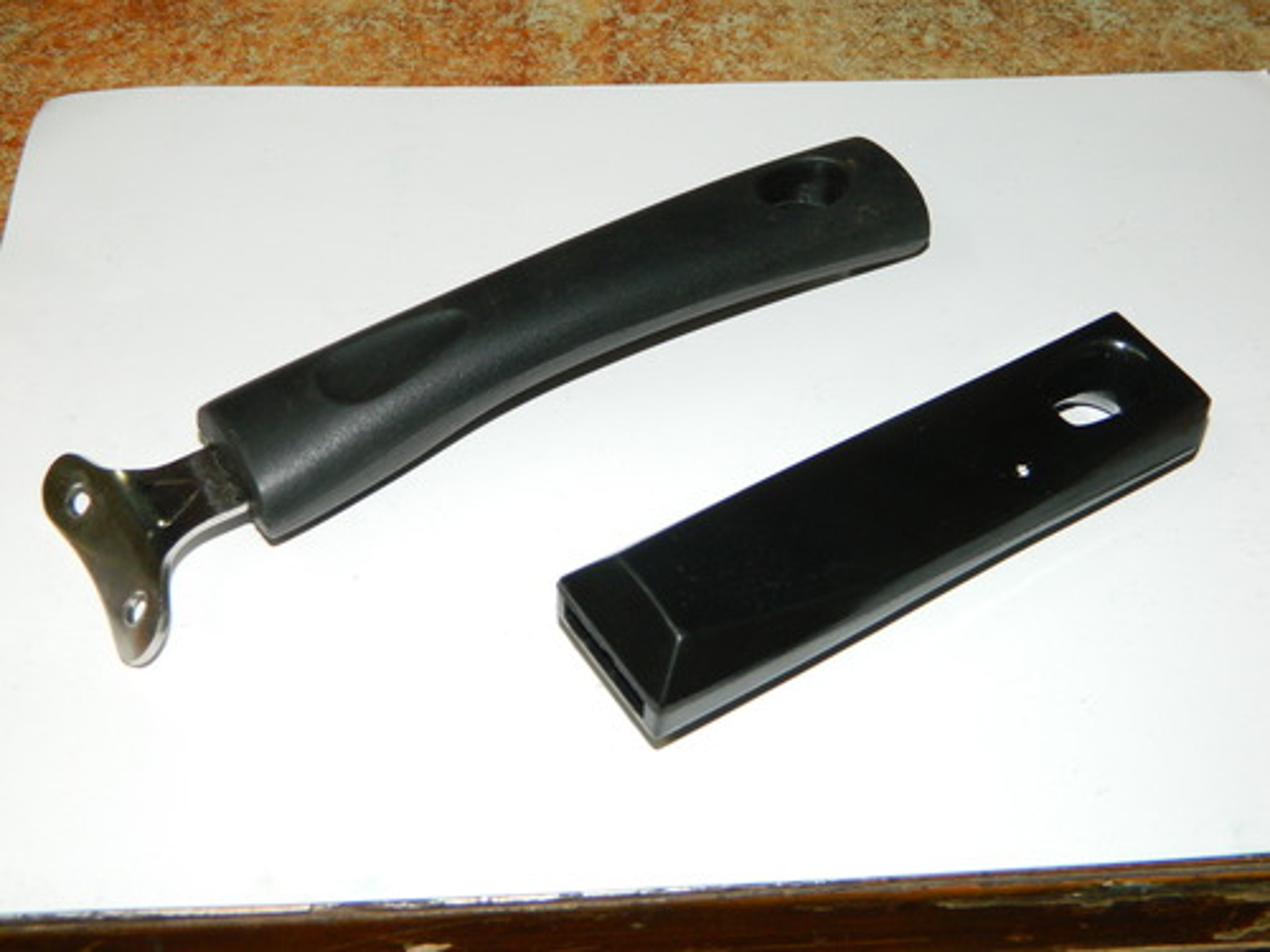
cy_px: 476
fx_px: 1724
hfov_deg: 40.4
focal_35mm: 47
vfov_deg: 30.9
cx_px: 635
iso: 200
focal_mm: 8.4
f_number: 3.6
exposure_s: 1/50
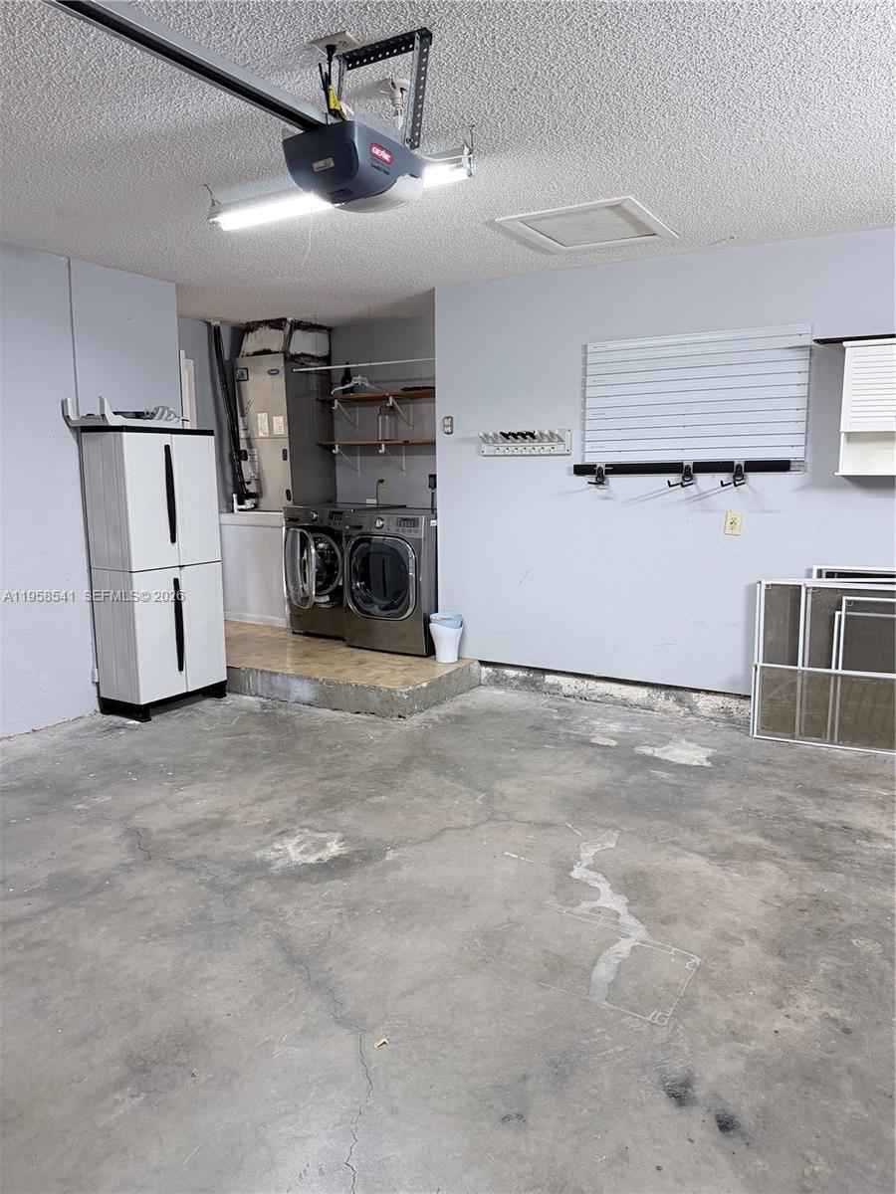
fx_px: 828
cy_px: 597
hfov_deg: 56.8
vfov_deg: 71.6
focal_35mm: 24
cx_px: 448
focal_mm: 6.76
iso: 250
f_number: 1.78
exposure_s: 1/60
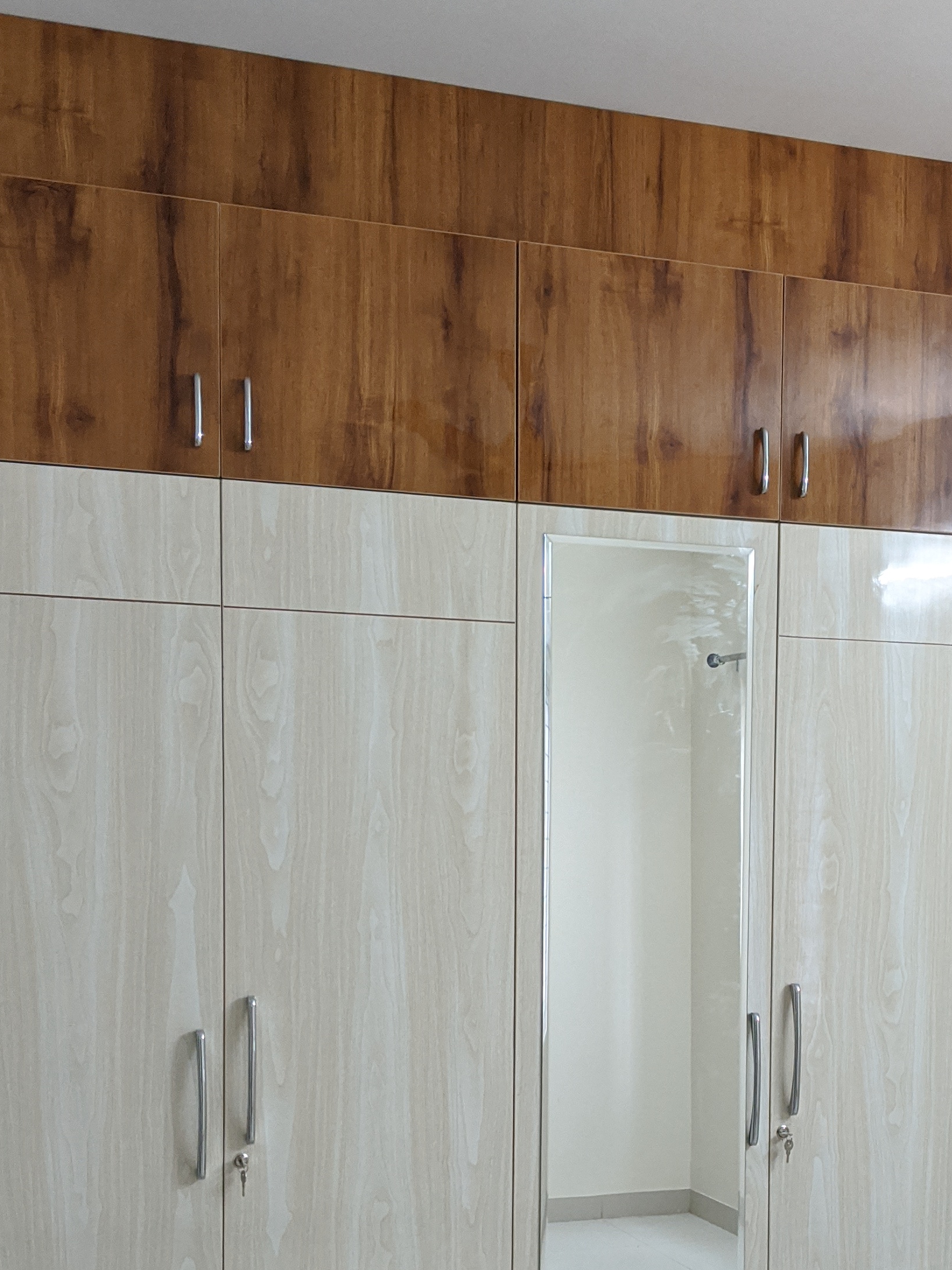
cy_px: 942
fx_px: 1833
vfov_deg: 37.3
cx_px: 634
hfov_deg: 28.9
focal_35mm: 50
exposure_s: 1/100
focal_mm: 4.44
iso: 307
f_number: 1.8
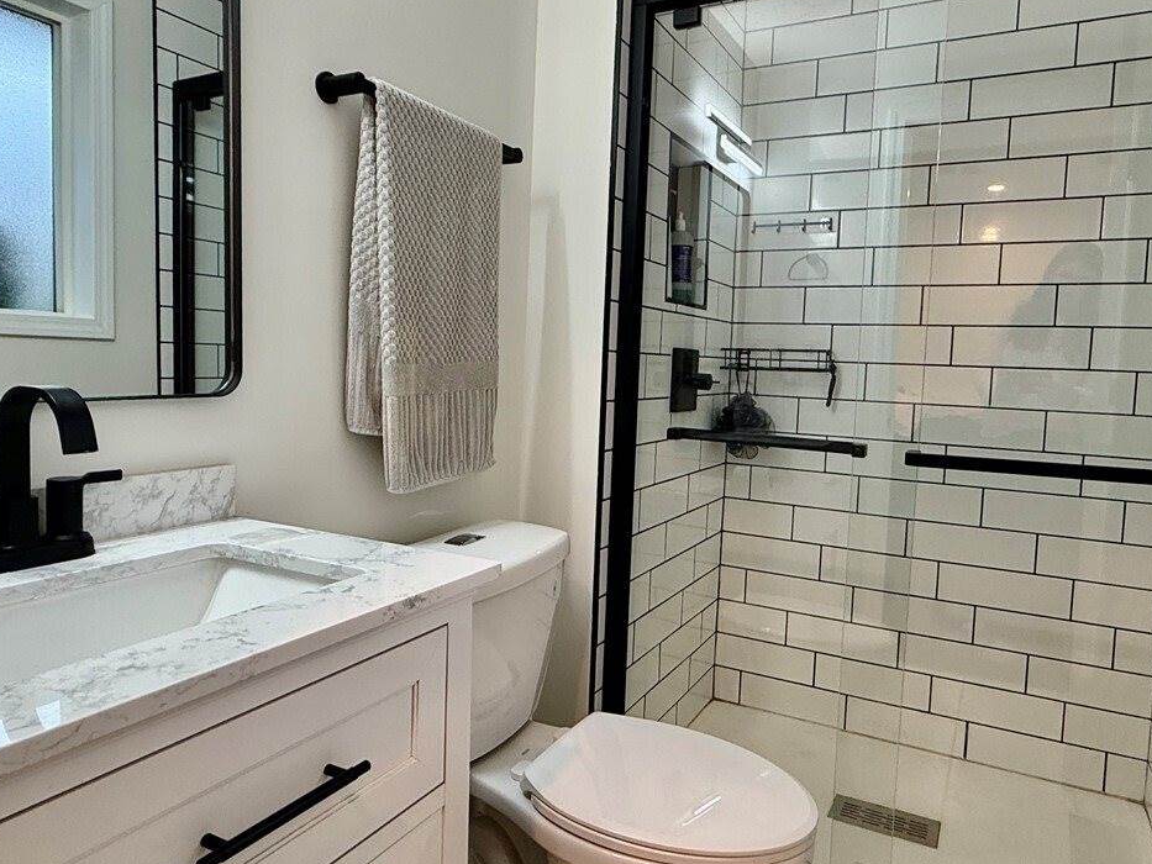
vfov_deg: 56.8
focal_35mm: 24
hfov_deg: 71.6
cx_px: 594
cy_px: 412
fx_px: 799
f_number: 2.2
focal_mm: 2.22
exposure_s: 1/60
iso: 200
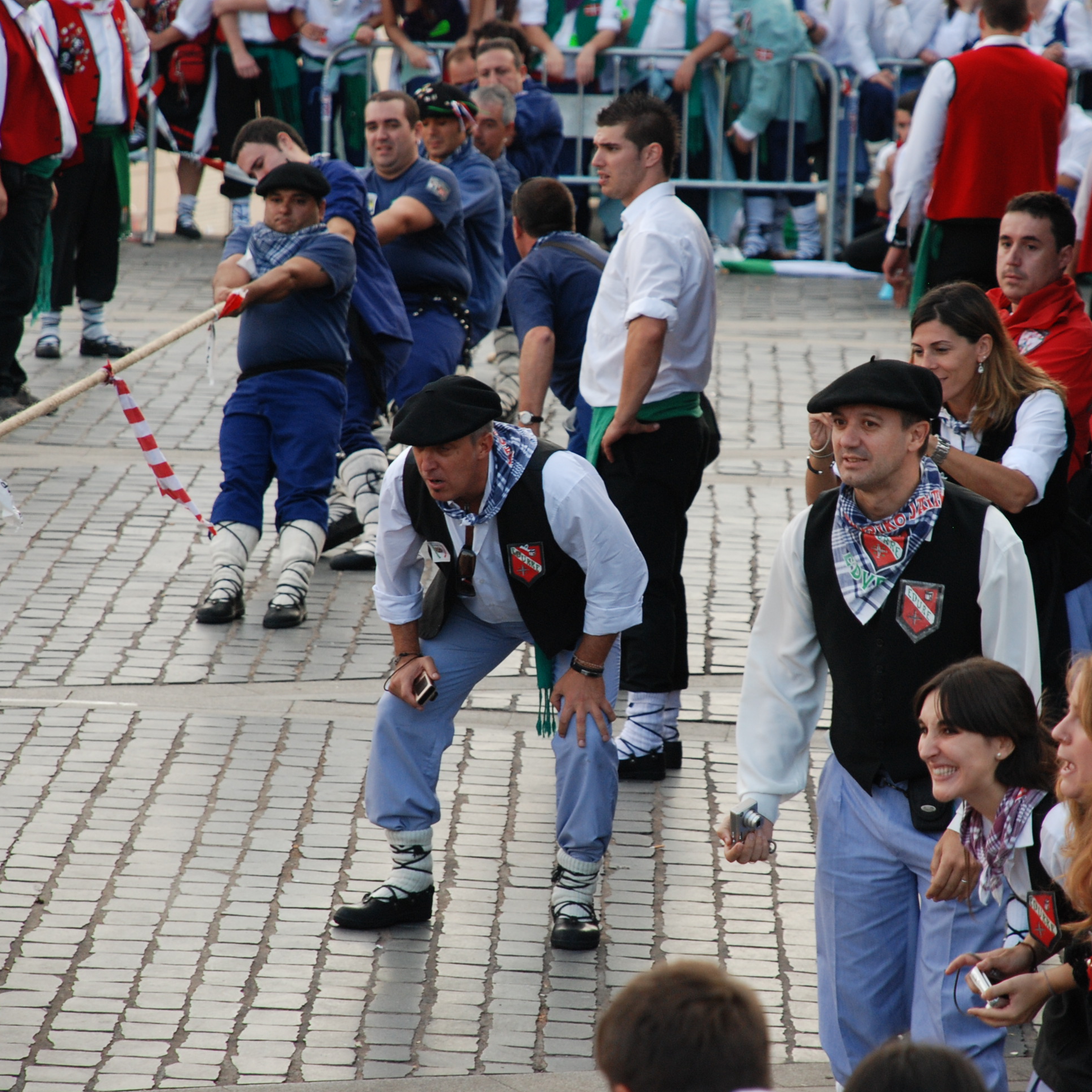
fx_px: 9195
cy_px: 547
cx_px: 613
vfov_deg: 6.8
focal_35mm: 258
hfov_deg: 6.8
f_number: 5.6
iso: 400
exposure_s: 1/100
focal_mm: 135
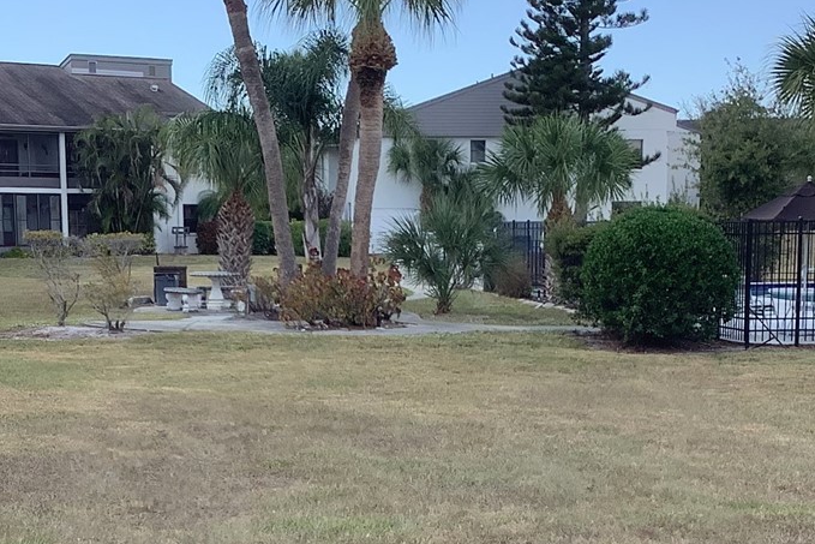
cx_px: 384
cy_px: 486
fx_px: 1721
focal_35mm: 76
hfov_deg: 26.6
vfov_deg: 17.7
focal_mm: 3.3
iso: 25
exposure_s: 1/362
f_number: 2.4
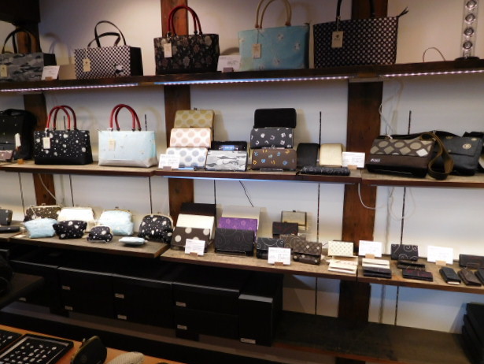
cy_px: 183
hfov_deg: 67.2
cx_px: 233
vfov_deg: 53.1
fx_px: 364
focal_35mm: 26
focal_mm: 4.5
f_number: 3.4
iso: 160
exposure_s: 1/30
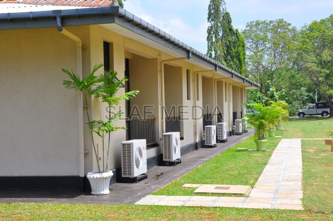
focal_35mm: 52
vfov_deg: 25.7
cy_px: 110
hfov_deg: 37.9
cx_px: 166
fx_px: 485
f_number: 16
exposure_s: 1/100
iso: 250
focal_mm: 35
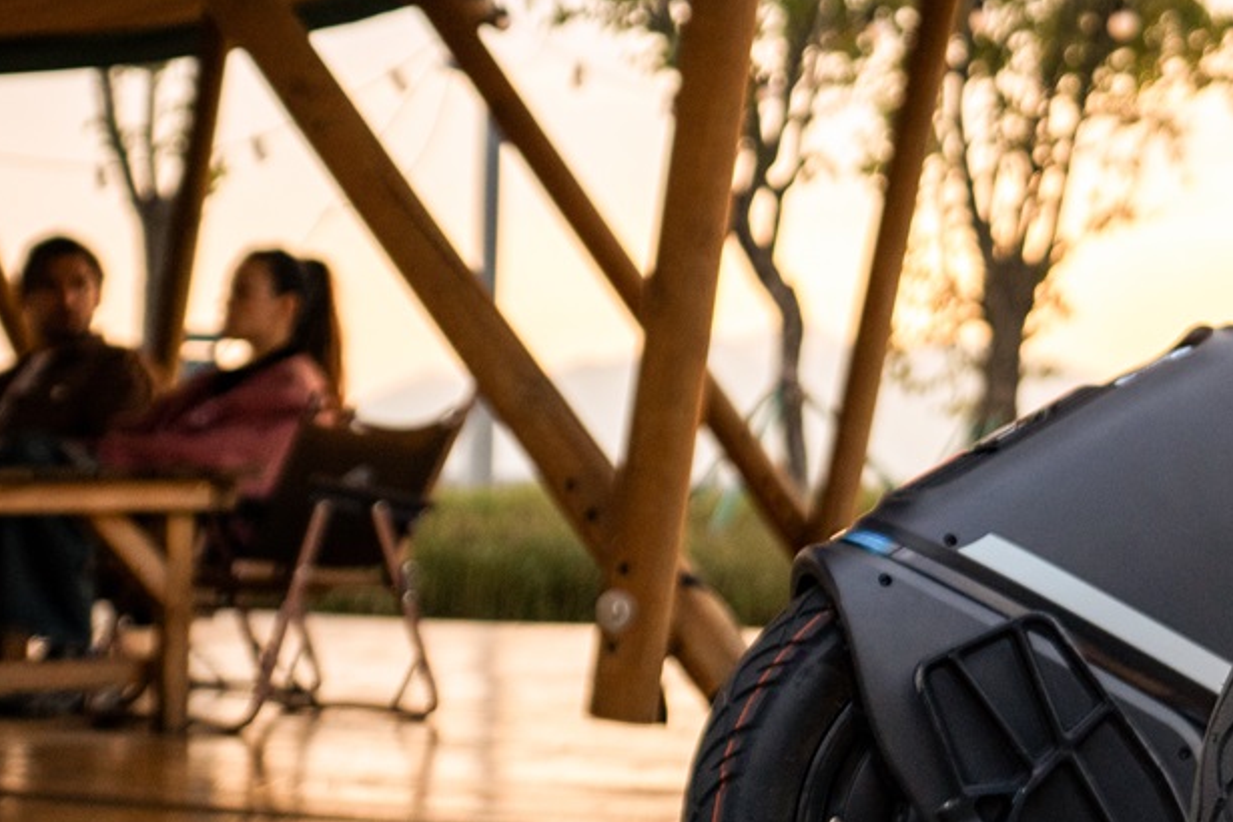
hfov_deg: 19.9
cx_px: 928
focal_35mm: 102
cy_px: 236
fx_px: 3493
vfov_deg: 13.4
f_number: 2.8
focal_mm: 33
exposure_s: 1/1250
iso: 400
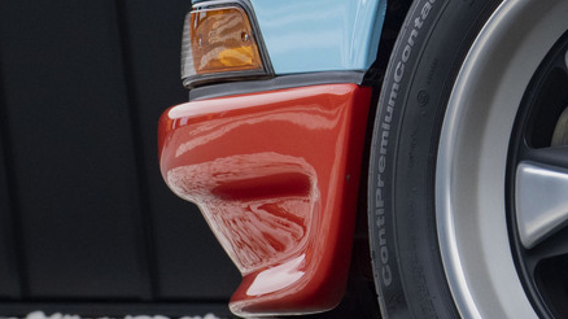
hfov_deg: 6.3
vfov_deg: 3.6
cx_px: 905
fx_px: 5044
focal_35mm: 335
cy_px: -215
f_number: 6.3
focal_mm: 70
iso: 1000
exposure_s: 1/80
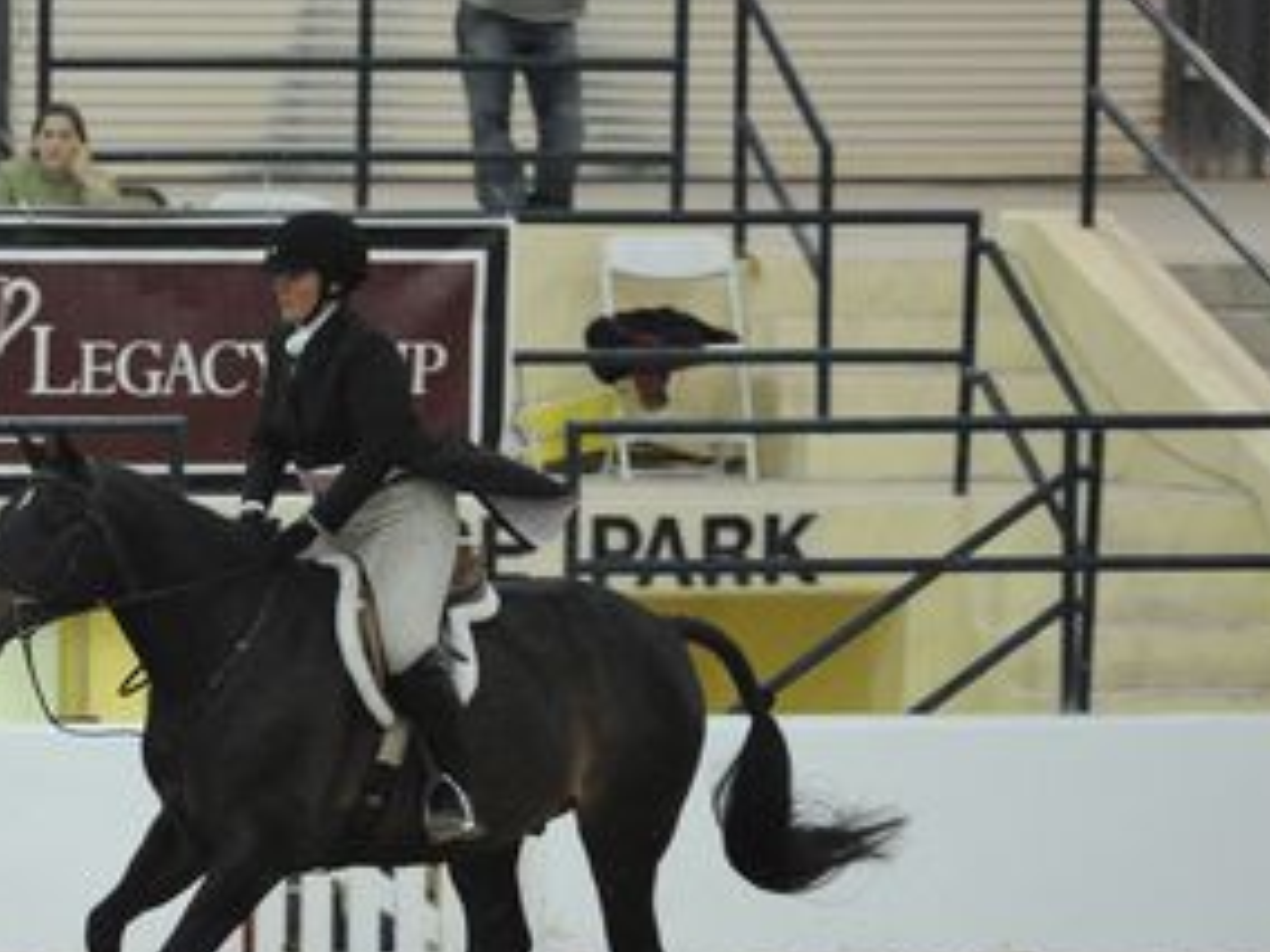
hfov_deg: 4.6
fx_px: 15886
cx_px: 188
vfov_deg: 3.4
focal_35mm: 433
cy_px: 711
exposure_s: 1/400
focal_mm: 200
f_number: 2.8
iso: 6400
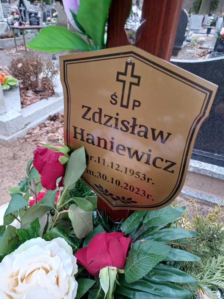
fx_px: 216
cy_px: 150
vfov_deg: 69.4
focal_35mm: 25
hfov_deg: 54.9
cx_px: 112
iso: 125
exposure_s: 1/50
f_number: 1.8
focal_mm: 4.6
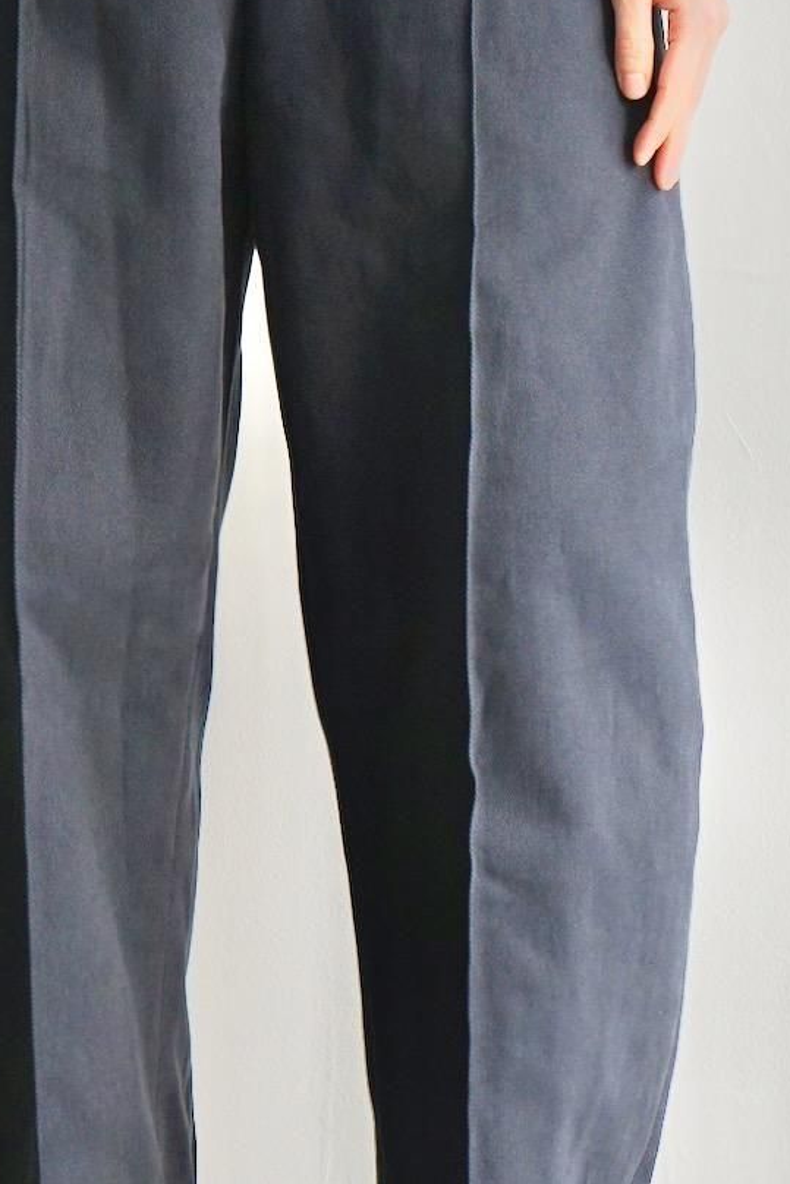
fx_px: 3882
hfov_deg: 11.6
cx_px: 317
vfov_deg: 17.3
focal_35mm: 118
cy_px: 384
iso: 640
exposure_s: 1/160
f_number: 5
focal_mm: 53
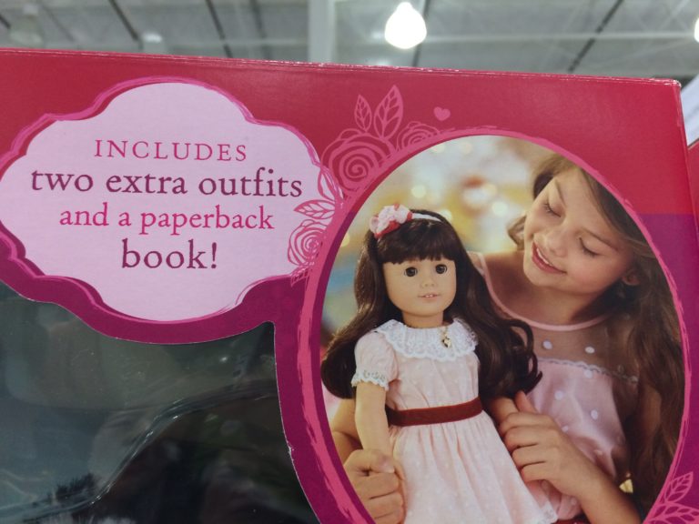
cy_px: 262
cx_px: 350
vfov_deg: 48.2
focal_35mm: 29
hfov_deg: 61.7
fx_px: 586
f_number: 2.2
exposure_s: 1/30
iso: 160
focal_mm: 4.15
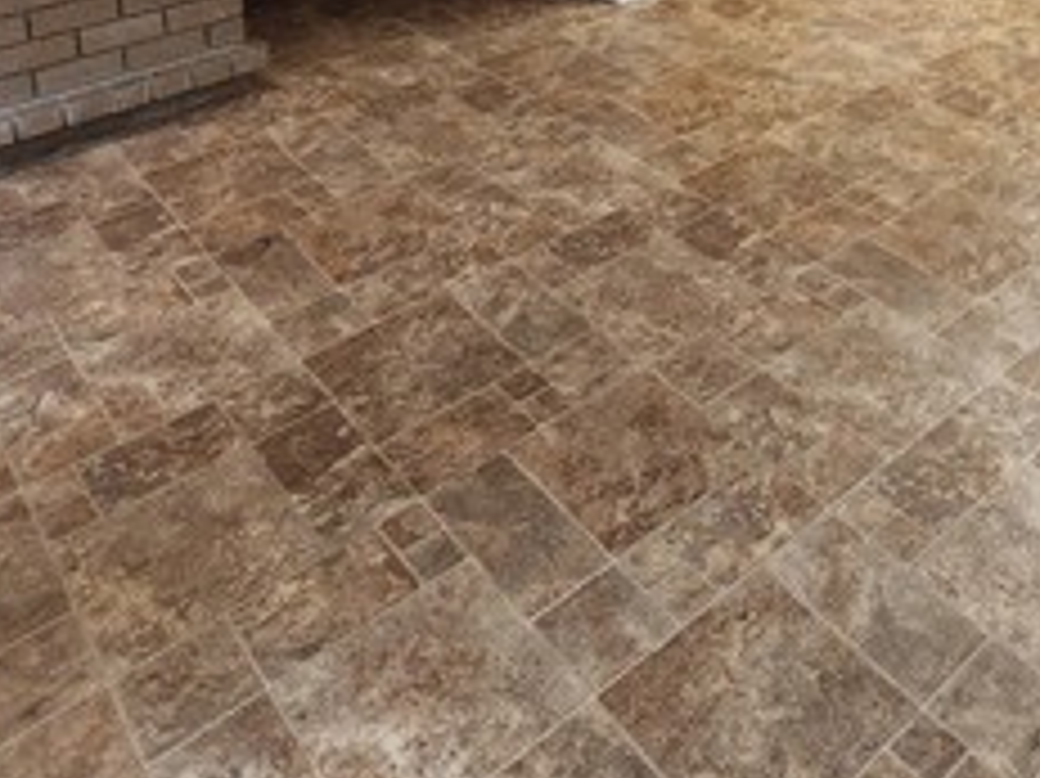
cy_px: -198
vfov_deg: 31.7
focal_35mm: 36
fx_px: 1081
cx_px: 734
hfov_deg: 50.0
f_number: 2.2
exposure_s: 1/60
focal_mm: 2.2
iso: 80
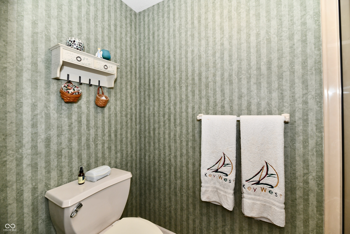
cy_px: 117
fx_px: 136
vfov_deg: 81.2
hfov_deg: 104.3
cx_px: 175
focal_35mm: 14
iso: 640
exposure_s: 1/60
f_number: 6.3
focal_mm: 14
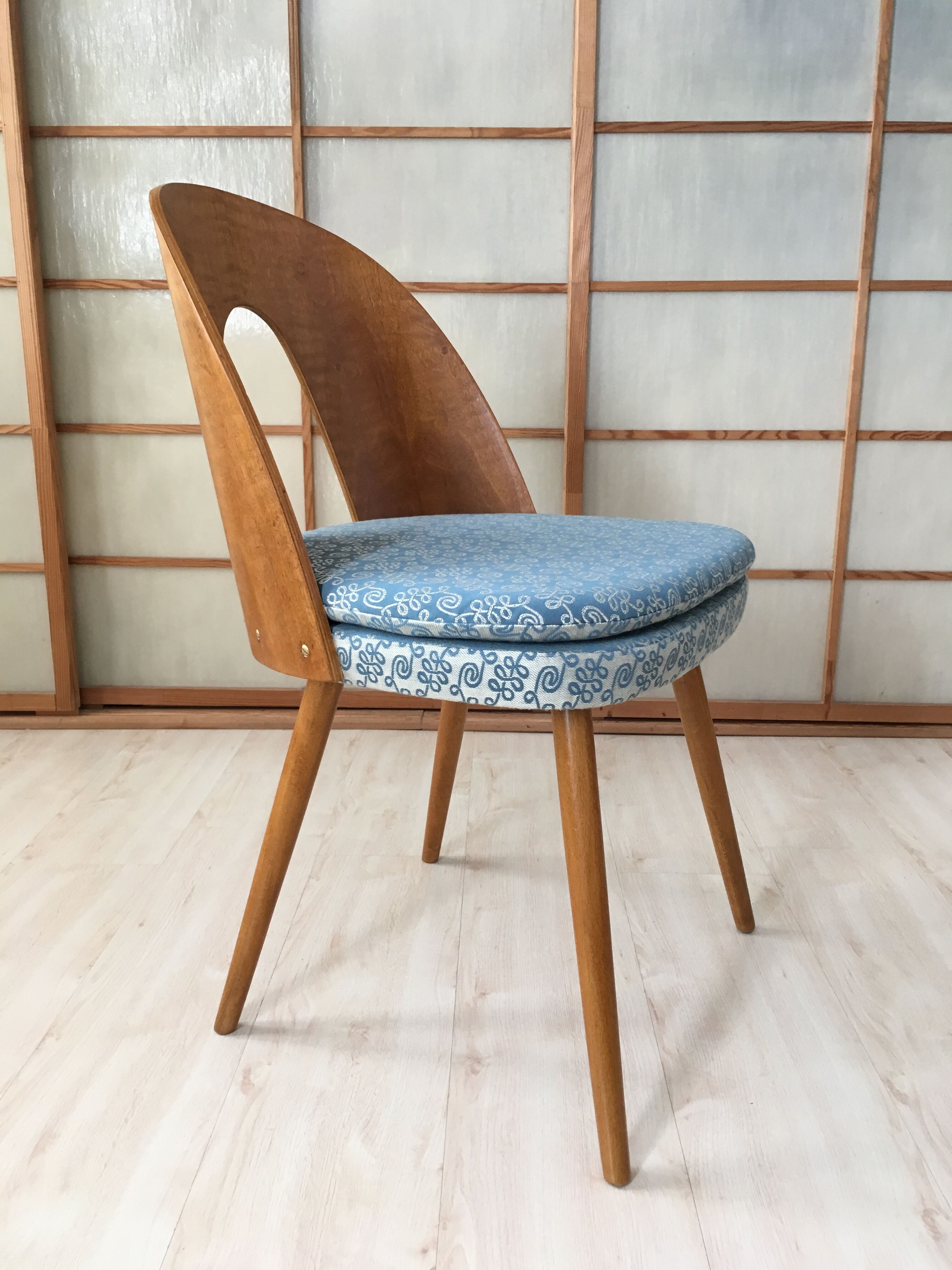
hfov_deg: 48.2
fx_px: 1063
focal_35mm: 29
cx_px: 476
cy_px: 635
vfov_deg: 61.7
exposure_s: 1/33
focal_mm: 4.15
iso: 50
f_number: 2.2
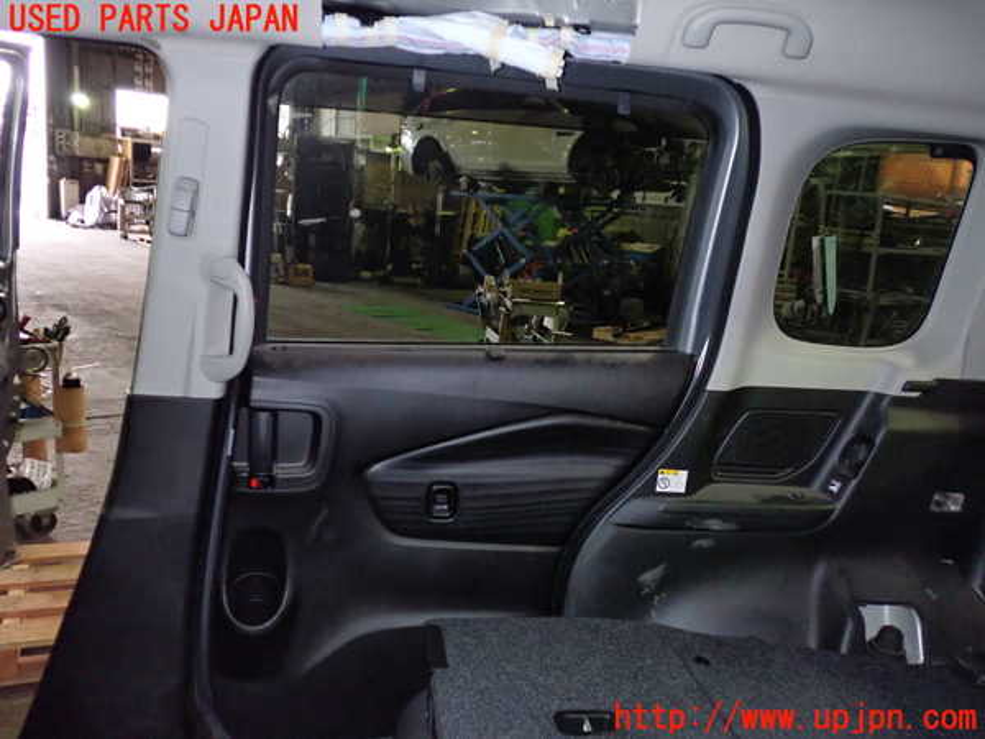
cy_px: 370
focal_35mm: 30
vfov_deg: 46.8
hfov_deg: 60.0
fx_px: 854
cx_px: 492
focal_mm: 5.4
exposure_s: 1/30
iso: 800
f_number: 6.3
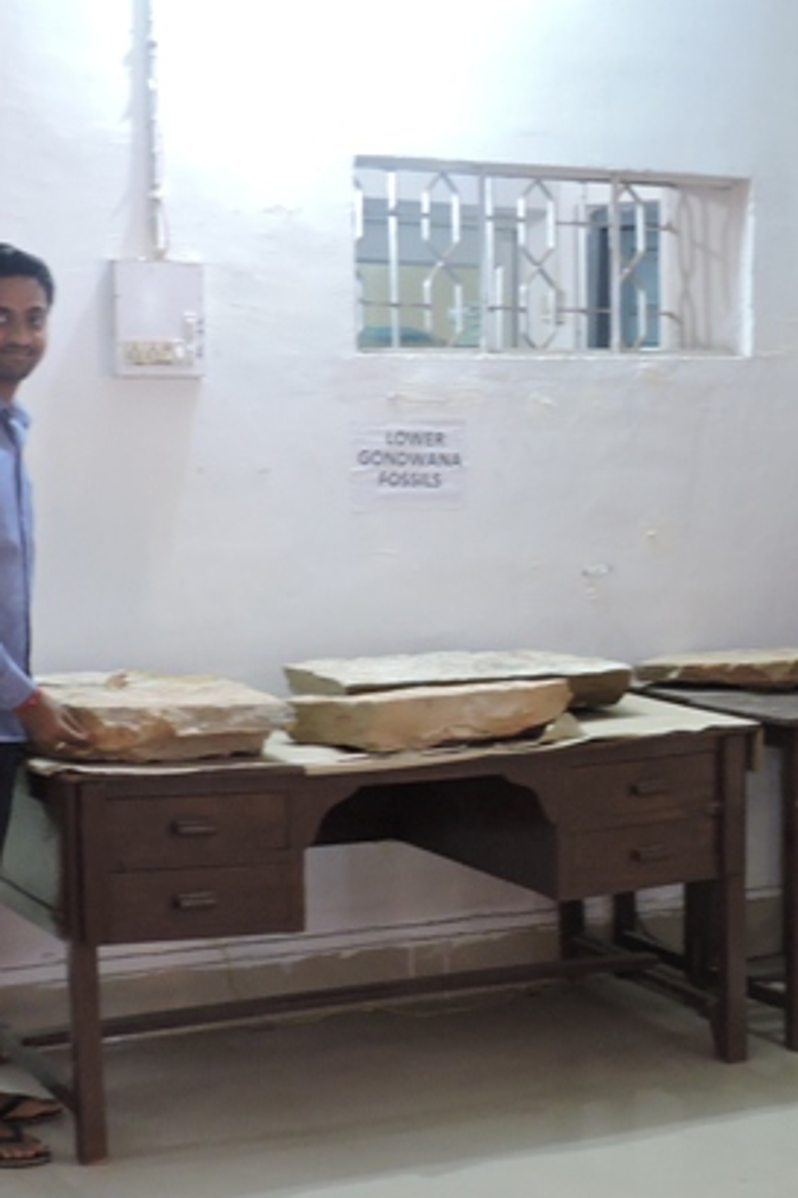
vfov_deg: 25.9
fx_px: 2595
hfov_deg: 16.8
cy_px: 728
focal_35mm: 78
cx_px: 918
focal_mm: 7.1
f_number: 3.3
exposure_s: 1/13
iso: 400
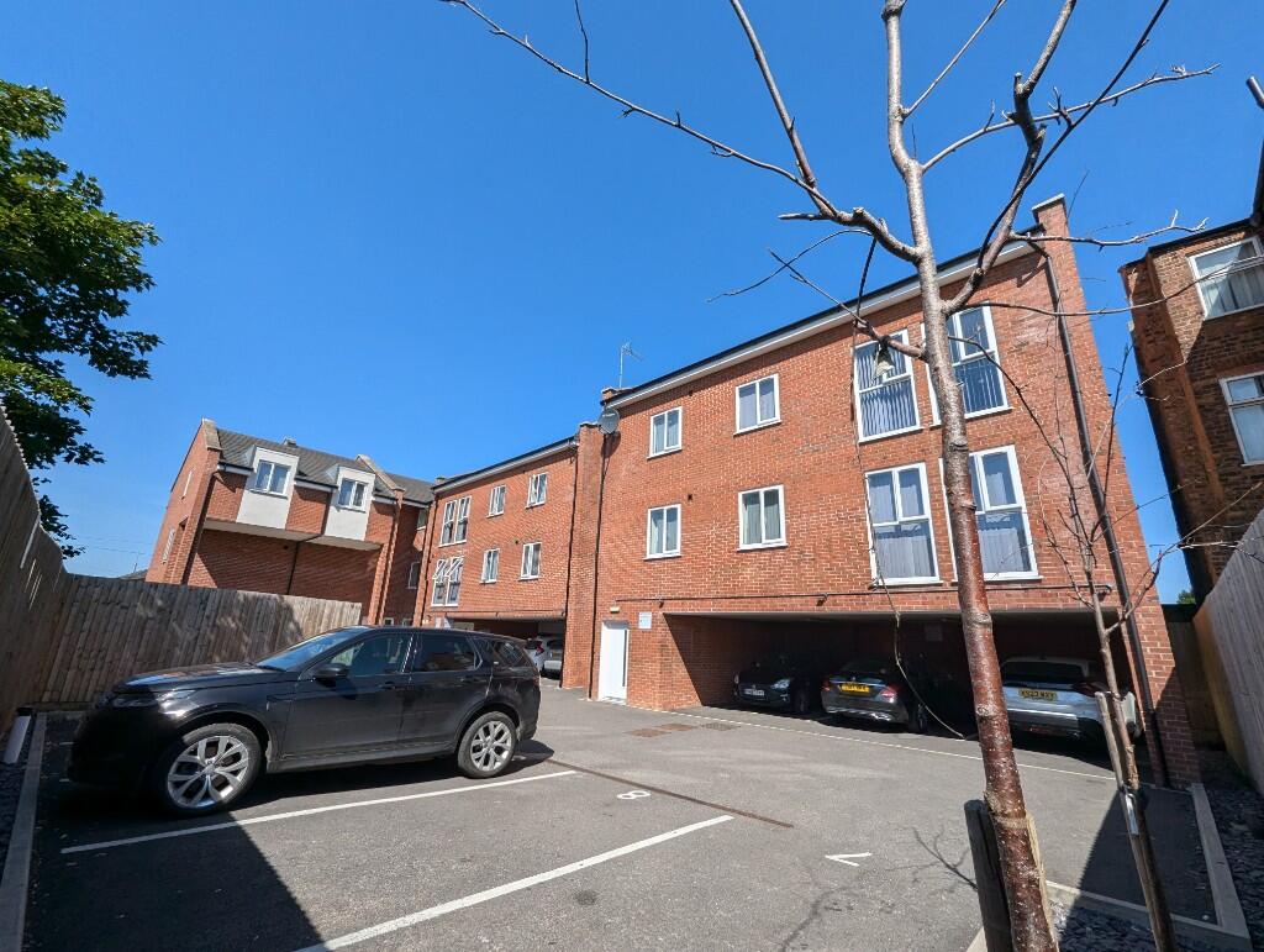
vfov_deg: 90.1
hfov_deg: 106.1
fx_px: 475
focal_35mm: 13
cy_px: 476
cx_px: 632
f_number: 2.2
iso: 42
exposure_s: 1/1422
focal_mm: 1.95
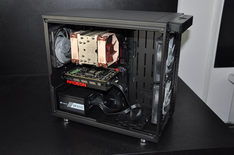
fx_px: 253
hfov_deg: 49.6
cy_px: 78
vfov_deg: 34.1
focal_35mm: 39
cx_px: 117
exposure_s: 1/60
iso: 400
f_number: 4
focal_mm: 26
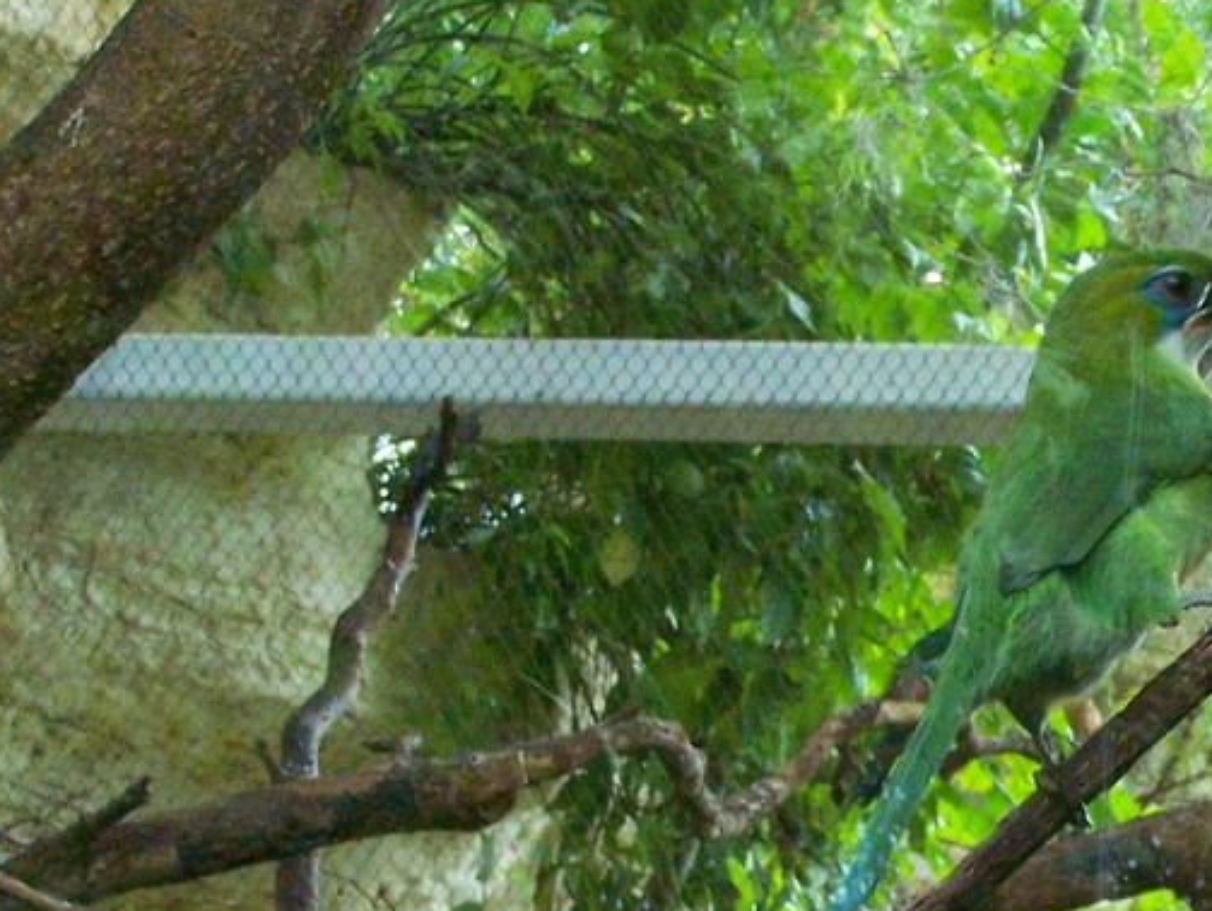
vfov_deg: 9.9
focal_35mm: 150
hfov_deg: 12.8
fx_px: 5256
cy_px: 746
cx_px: 1513
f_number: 3.1
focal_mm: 9.8
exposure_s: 1/60
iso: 400
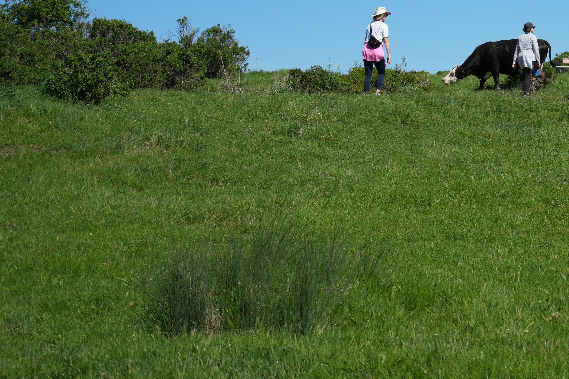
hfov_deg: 18.6
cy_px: 7
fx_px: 1659
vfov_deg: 12.9
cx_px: 655
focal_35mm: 105
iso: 100
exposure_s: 1/800
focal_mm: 45
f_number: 5
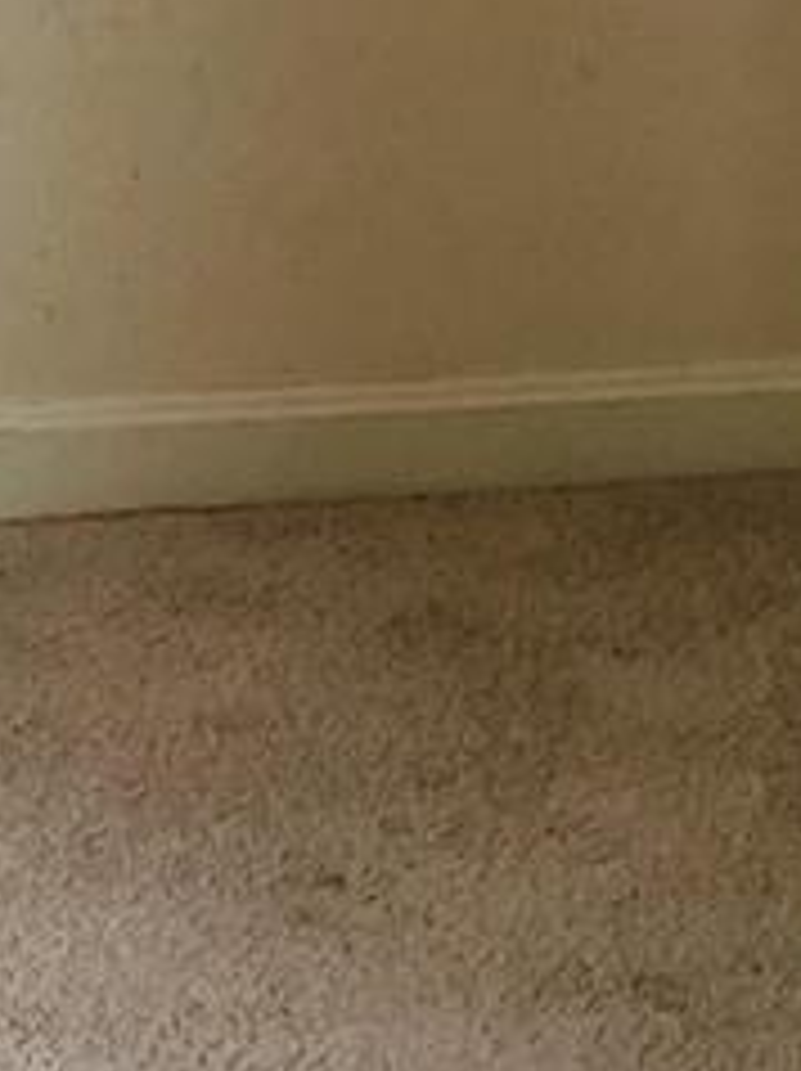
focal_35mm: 168
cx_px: -292
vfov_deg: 11.2
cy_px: -684
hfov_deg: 8.7
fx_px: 5193
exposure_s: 1/121
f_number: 1.6
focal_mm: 4.2
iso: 125
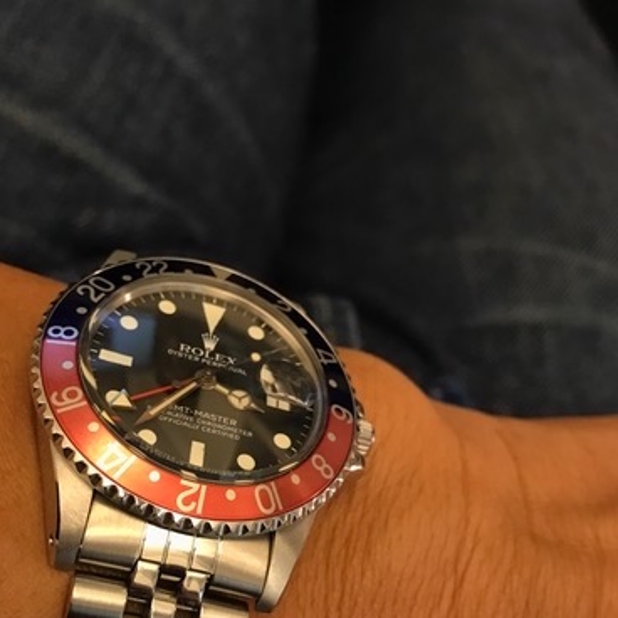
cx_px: 242
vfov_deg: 38.6
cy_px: 430
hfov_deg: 39.0
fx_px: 869
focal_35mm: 43
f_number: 1.8
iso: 40
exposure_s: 1/17
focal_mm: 3.99
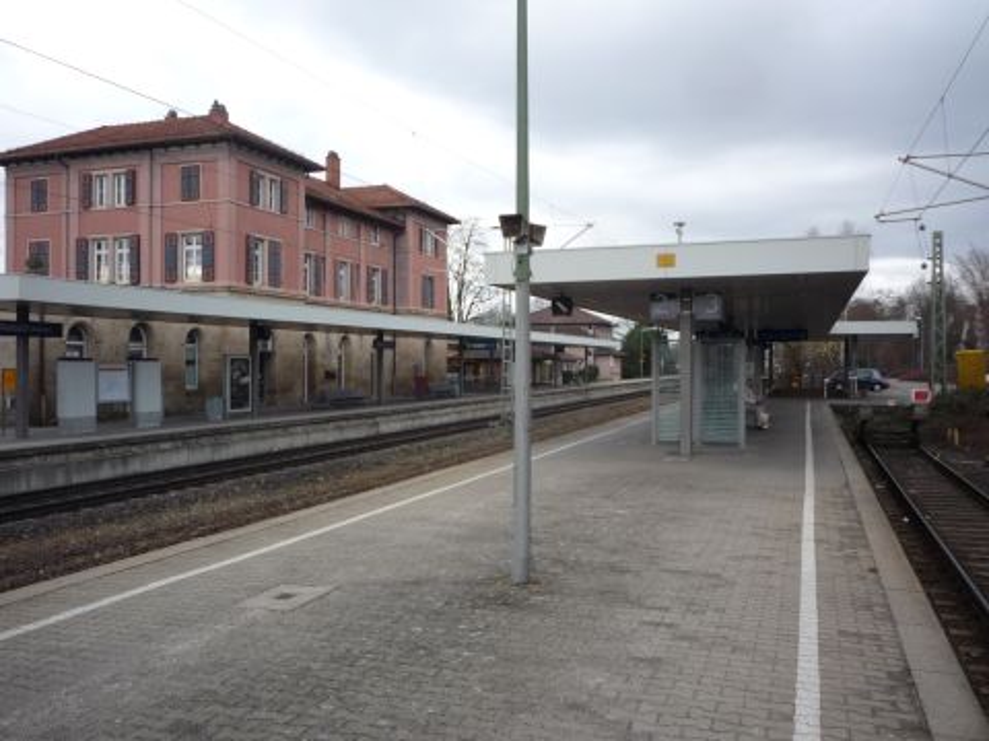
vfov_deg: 44.2
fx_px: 914
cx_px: 494
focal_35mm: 32
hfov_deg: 56.8
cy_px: 370
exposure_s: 1/125
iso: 100
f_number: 4
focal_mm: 5.2
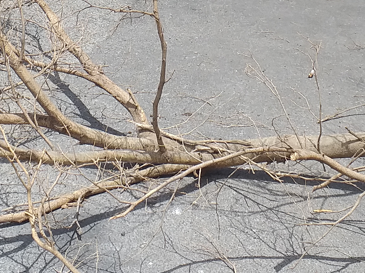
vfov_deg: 15.8
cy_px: -98
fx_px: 928
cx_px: 167
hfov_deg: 22.2
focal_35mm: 88
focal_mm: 3.6
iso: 40
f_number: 1.9
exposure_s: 1/1556
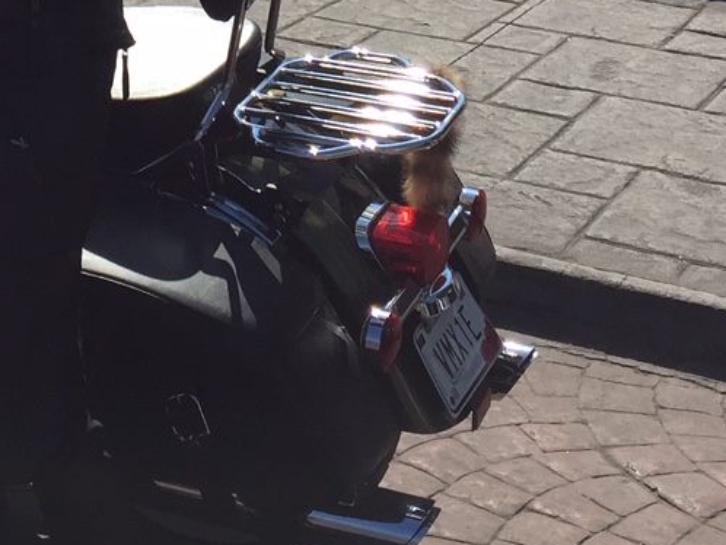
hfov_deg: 20.5
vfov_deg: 14.3
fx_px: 1993
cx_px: 185
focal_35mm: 95
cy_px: -340
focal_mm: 4.15
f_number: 2.2
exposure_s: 1/2475
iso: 32
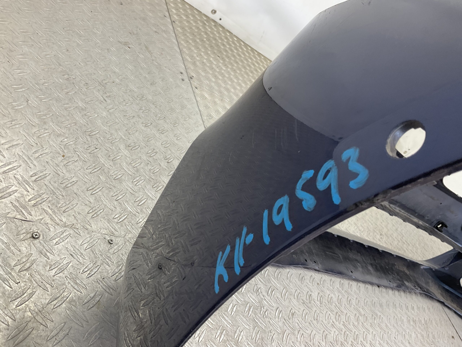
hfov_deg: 61.7
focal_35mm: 29
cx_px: 231
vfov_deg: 48.2
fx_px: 387
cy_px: 174
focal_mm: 3
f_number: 1.8
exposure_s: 1/120
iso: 32
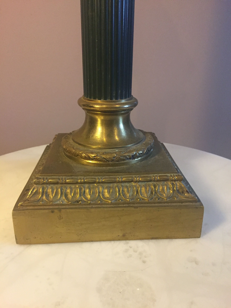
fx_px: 258
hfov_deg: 48.2
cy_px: 154
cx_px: 116
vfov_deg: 61.7
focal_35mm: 29
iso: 250
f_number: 2.2
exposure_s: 1/25
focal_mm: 4.15
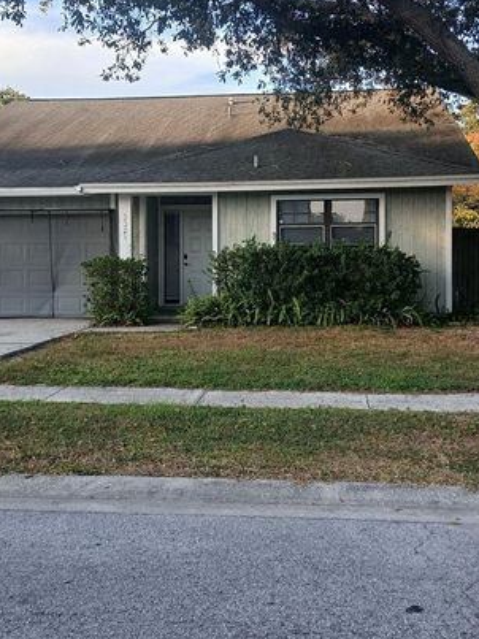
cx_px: 228
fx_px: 794
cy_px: 270
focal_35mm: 43
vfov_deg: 43.7
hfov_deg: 33.6
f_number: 1.8
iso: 32
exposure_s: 1/120
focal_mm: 3.98
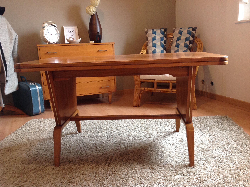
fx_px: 252
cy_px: 94
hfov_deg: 52.7
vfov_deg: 40.6
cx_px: 125
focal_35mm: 35
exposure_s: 1/15
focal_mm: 4.28
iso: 160
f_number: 2.4
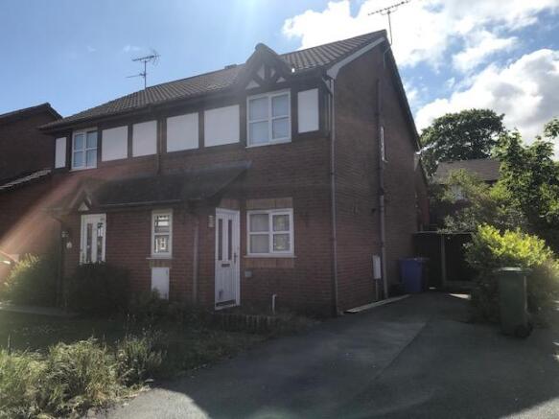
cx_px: 280
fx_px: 452
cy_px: 210
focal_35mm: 28
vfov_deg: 49.7
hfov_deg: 63.5
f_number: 1.8
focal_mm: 3.99
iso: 20
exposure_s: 1/3300
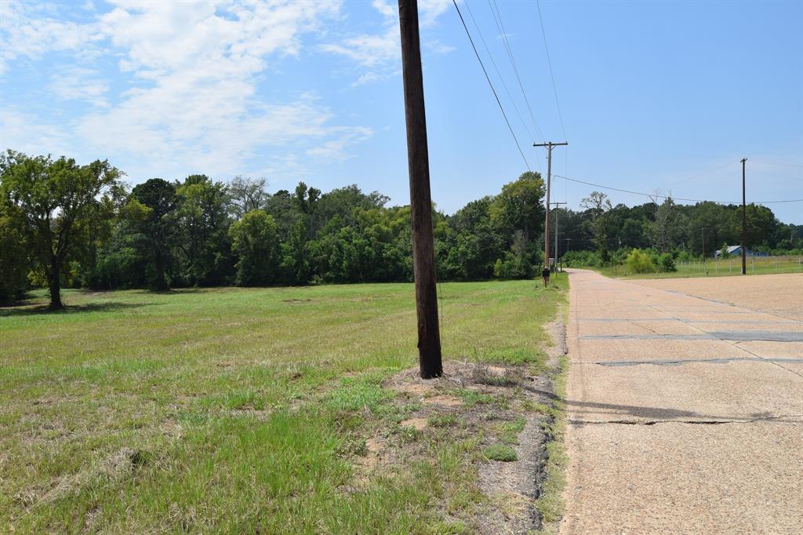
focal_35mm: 27
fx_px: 602
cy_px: 268
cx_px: 402
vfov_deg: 47.9
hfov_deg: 67.4
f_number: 10
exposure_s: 1/400
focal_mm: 18
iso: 200
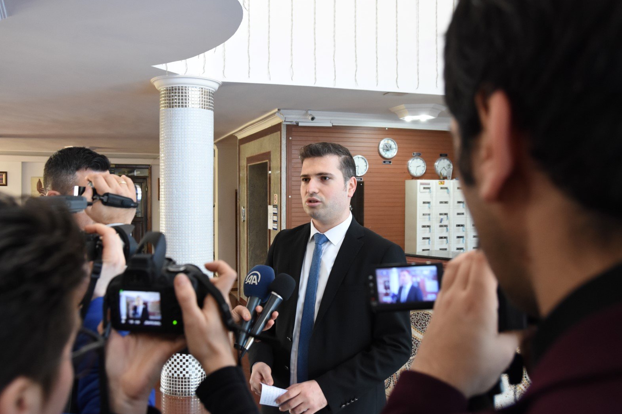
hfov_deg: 60.3
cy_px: 206
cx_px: 302
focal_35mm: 31
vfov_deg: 42.3
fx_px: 536
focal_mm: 20
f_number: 4.5
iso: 1250
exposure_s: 1/80
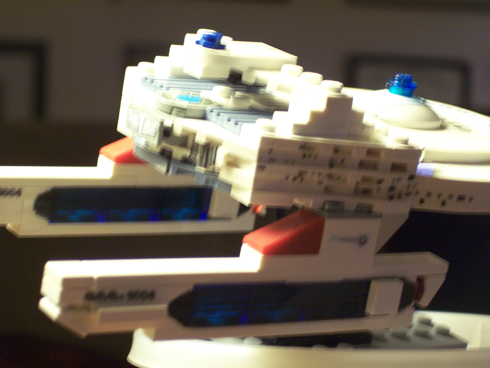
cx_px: 245
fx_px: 1656
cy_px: 184
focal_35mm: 117
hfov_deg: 16.8
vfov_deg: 12.7
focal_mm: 24
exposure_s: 1/8
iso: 200
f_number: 4.8
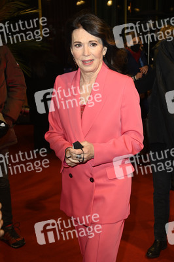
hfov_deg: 25.9
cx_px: 87
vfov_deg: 38.2
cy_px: 131
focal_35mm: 52
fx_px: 378
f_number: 6.3
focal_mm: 52
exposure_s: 1/250
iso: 500
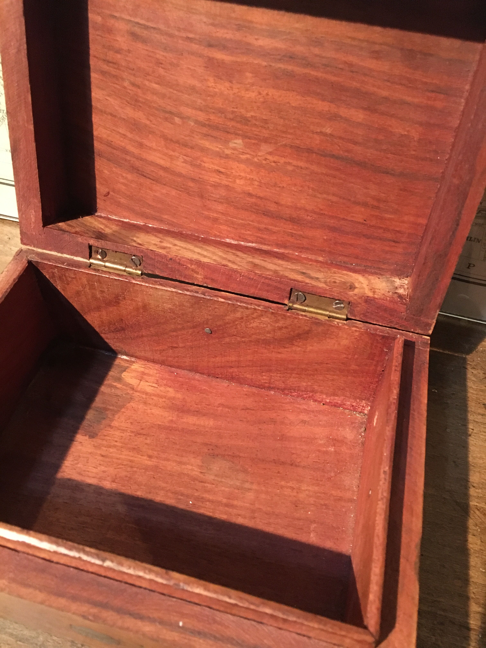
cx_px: 243
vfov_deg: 61.7
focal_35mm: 29
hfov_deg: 48.2
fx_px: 543
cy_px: 324
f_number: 2.2
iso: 640
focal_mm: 4.15
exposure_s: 1/17
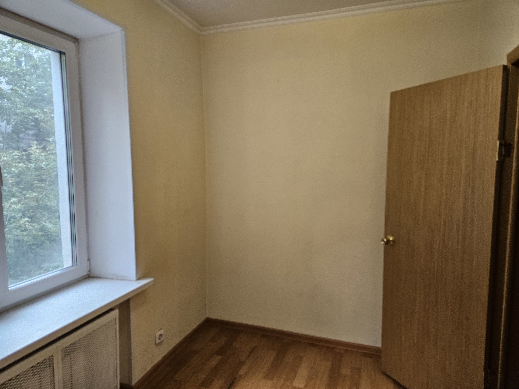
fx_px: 345
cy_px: 194
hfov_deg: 73.9
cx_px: 260
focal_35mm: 23
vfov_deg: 58.9
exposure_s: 1/100
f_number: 1.8
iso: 200
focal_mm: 5.4
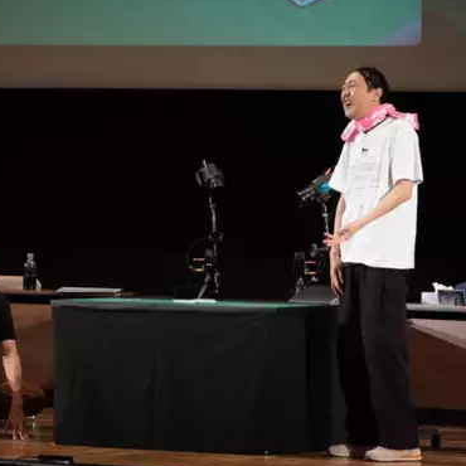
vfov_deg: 6.6
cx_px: 199
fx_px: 4067
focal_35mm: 267
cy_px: 248
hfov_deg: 6.6
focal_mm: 194
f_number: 6.3
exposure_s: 1/200
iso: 5000
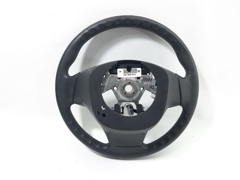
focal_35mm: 27
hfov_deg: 65.3
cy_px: 90
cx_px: 120
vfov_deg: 51.3
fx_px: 187
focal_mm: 3.93
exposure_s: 1/50
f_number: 1.7
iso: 125
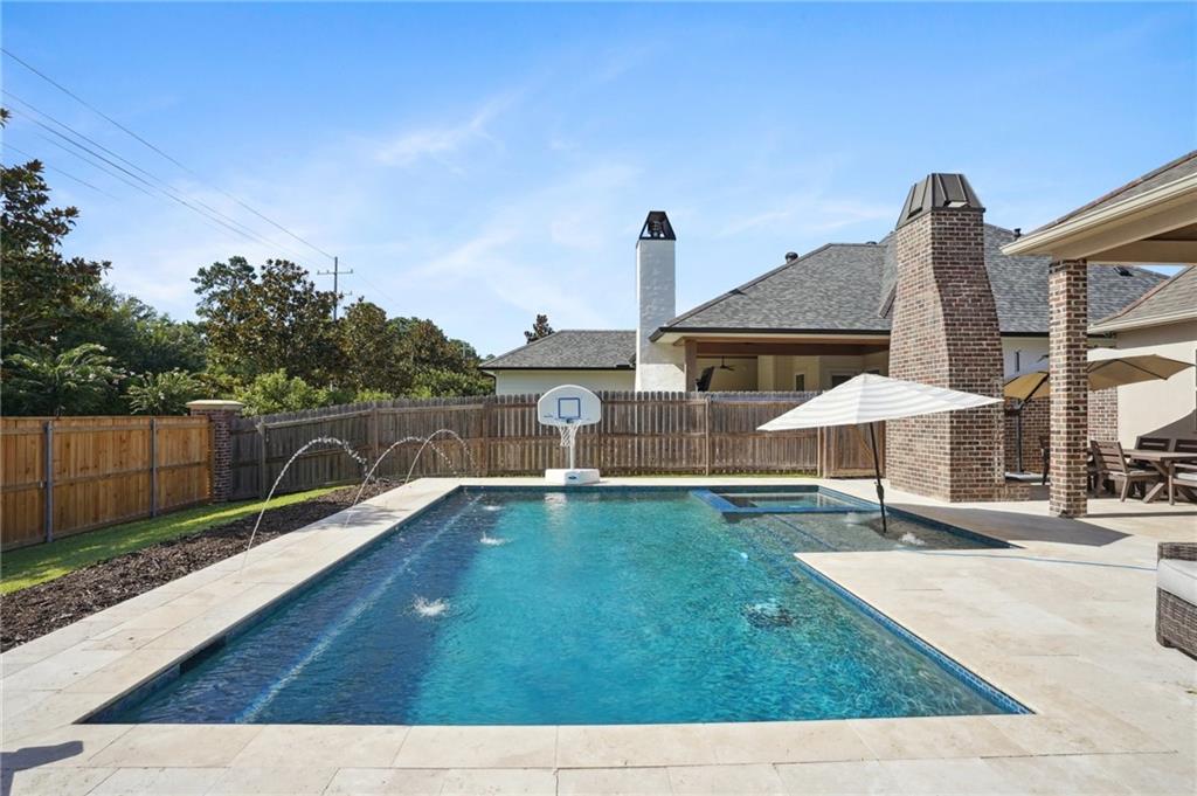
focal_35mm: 17
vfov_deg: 70.3
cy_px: 398
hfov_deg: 93.3
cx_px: 598
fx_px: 565
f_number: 11
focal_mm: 17
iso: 800
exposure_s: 1/1000
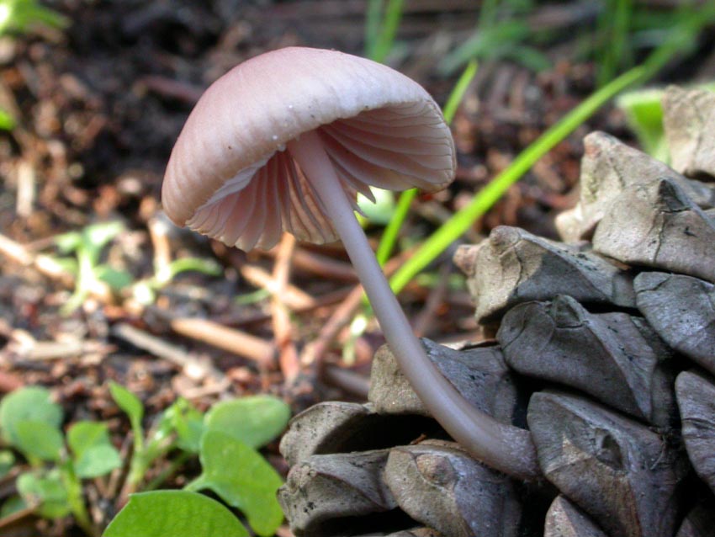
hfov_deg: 13.9
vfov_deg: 10.5
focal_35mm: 142
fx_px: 2934
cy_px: 268
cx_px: 358
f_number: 9.8
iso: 200
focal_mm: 29.5
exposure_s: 1/8
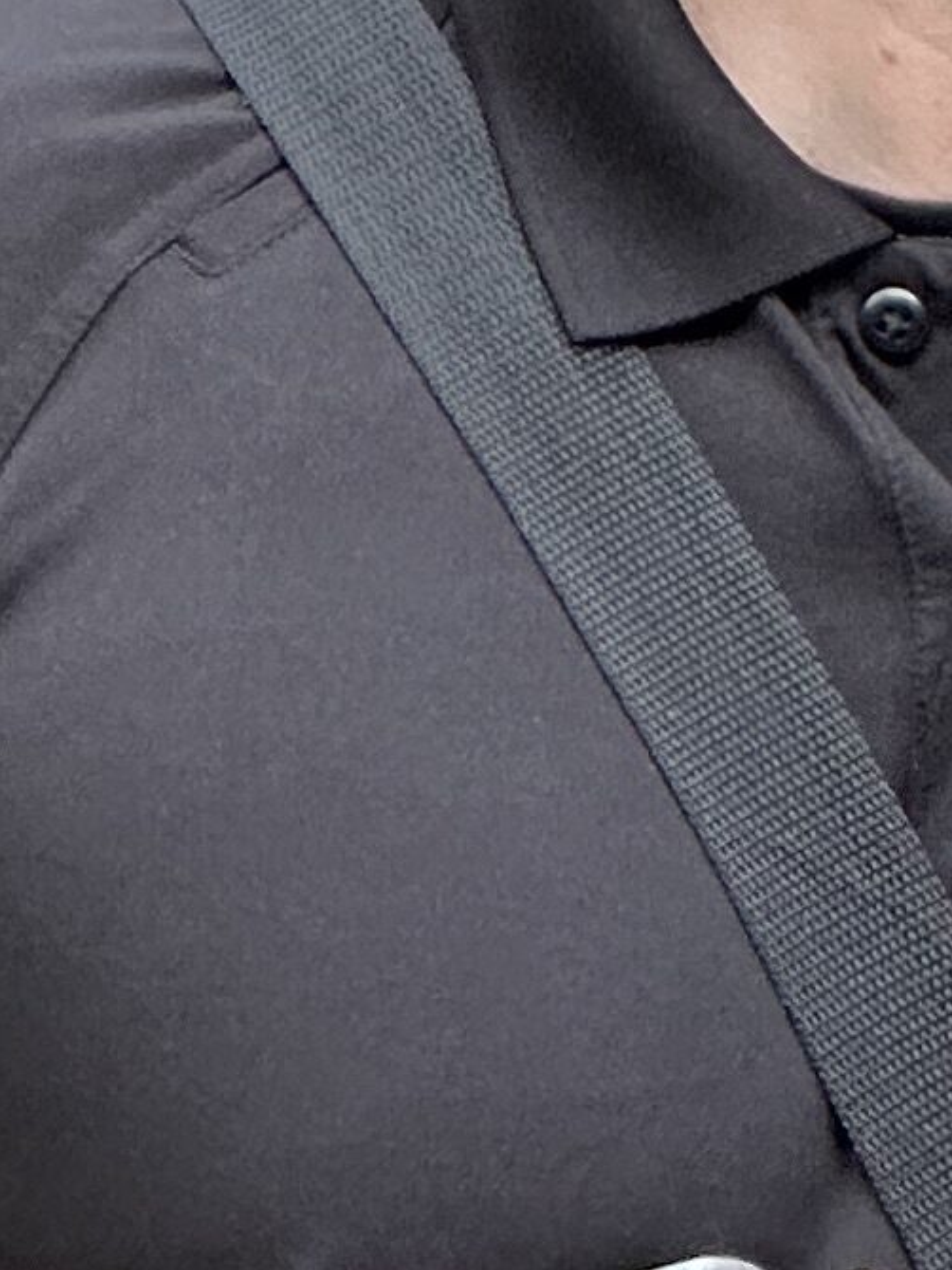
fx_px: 17009
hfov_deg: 3.2
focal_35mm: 464
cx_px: 2029
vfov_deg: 4.2
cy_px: 3064
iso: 40
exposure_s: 1/99
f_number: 2.8
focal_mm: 9
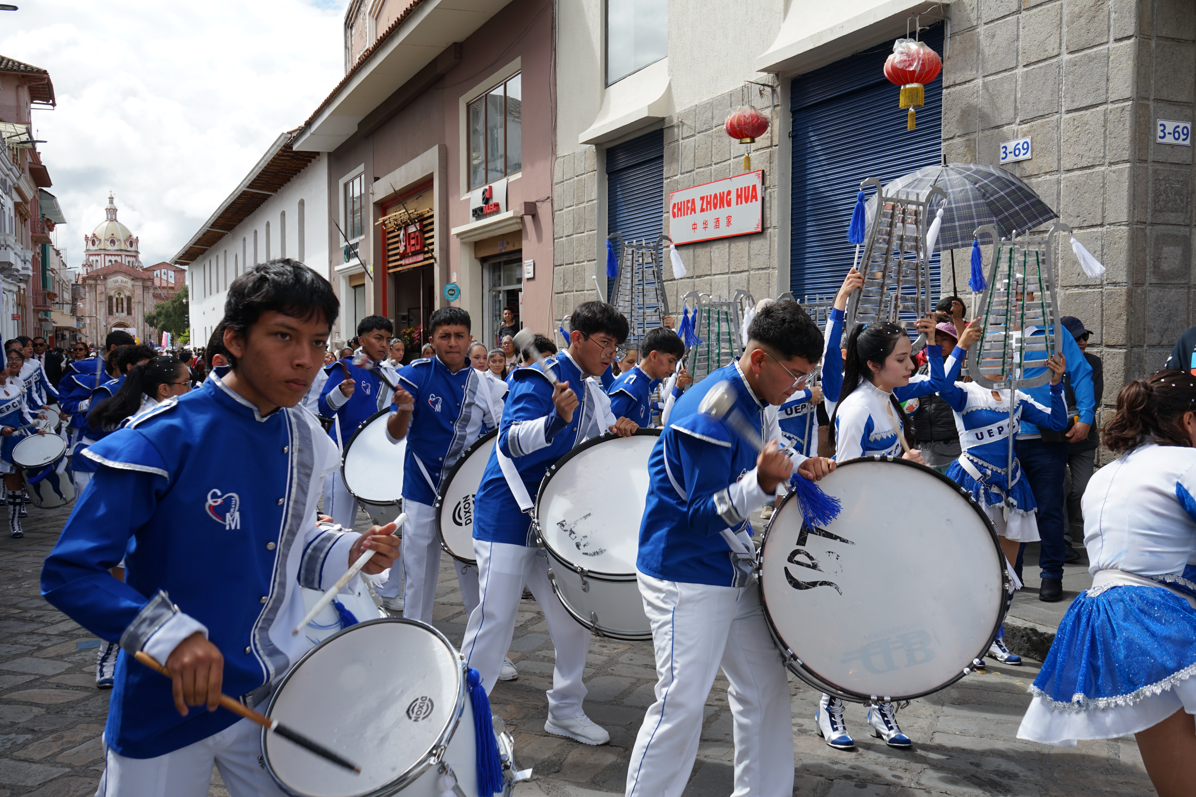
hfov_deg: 57.2
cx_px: 598
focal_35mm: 33
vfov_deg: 40.0
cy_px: 398
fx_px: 1096
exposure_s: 1/160
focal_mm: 33
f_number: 9
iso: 100
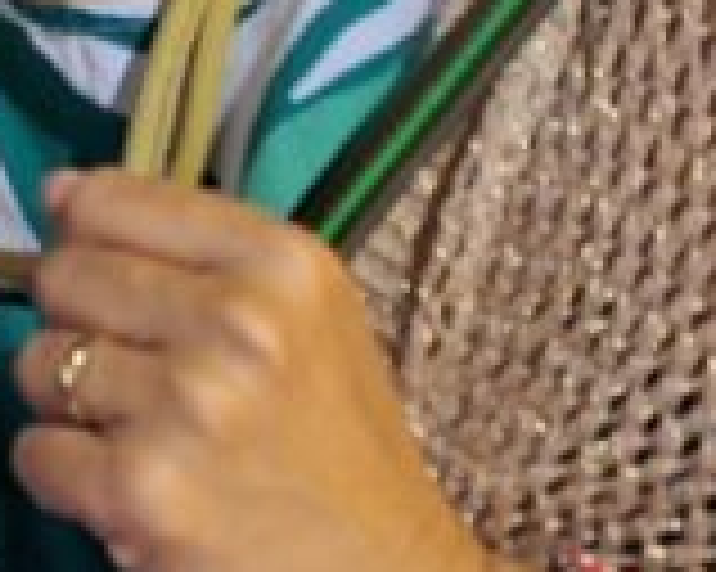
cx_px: -1004
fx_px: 3071
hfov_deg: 11.1
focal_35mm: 145
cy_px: -464
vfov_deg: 10.0
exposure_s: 1/20
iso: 400
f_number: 1.8
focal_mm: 5.54
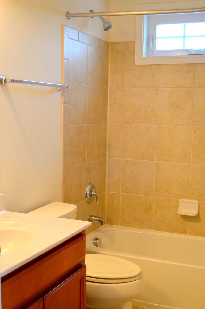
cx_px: 111
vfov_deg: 39.2
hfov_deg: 26.6
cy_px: 175
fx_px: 434
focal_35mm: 51
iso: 720
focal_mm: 29
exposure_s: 1/60
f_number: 4.5
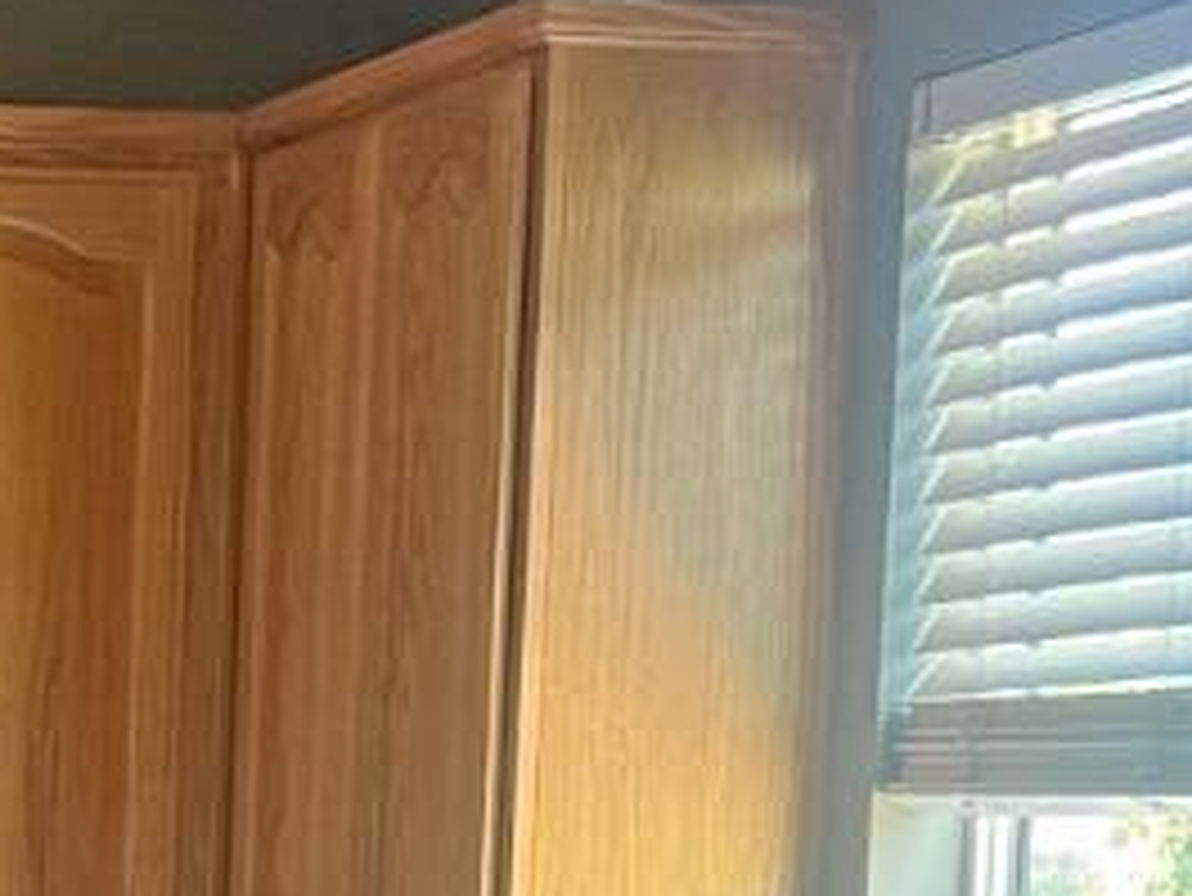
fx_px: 5064
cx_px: -679
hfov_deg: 12.6
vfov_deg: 9.5
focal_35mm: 147
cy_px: 1785
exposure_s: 1/60
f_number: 1.5
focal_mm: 5.7
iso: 160
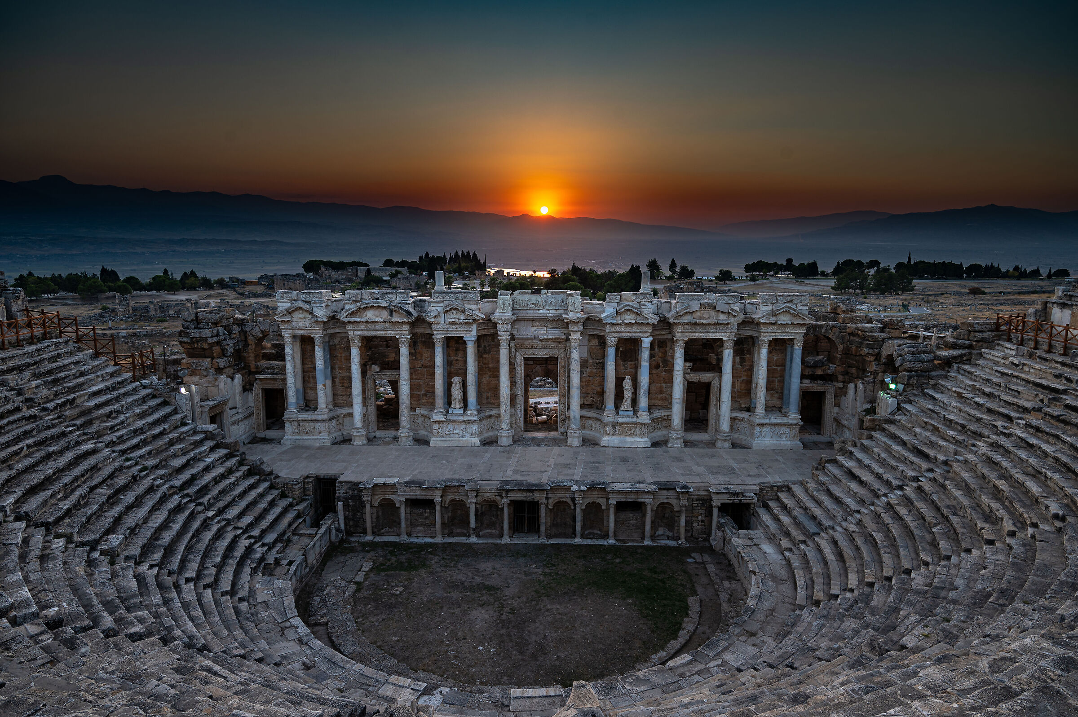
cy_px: 358
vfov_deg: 53.1
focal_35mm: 24
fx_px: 718
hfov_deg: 73.8
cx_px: 539
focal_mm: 24
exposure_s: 1/100
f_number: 6.3
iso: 100
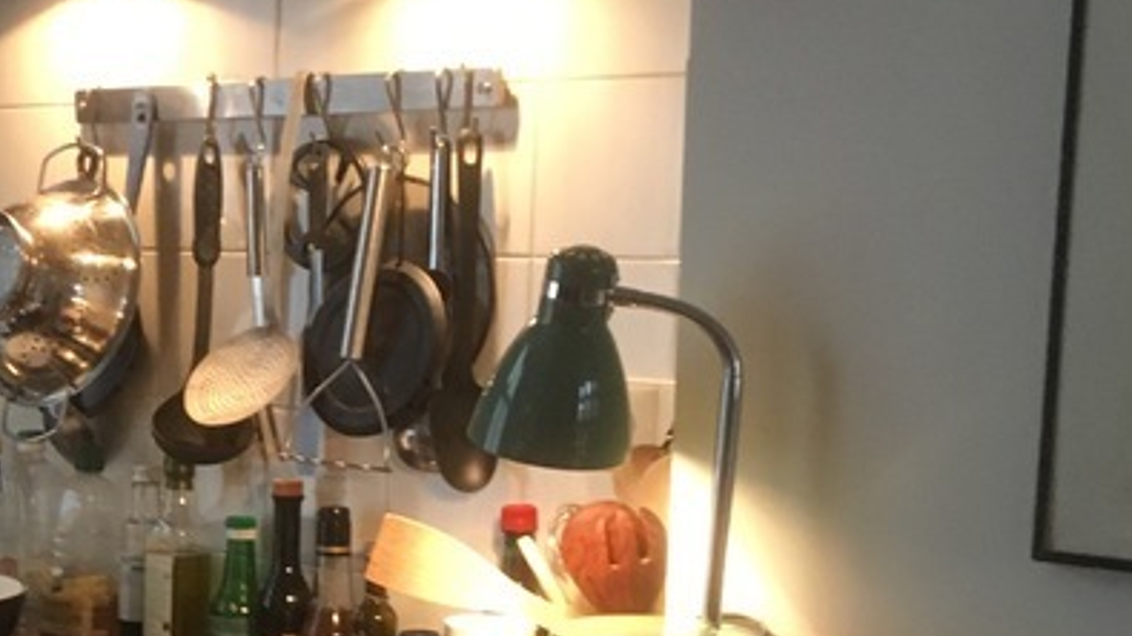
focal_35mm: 82
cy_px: 507
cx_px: -235
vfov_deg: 14.6
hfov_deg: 23.6
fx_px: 2461
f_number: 2.2
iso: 200
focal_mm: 4.15
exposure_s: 1/33
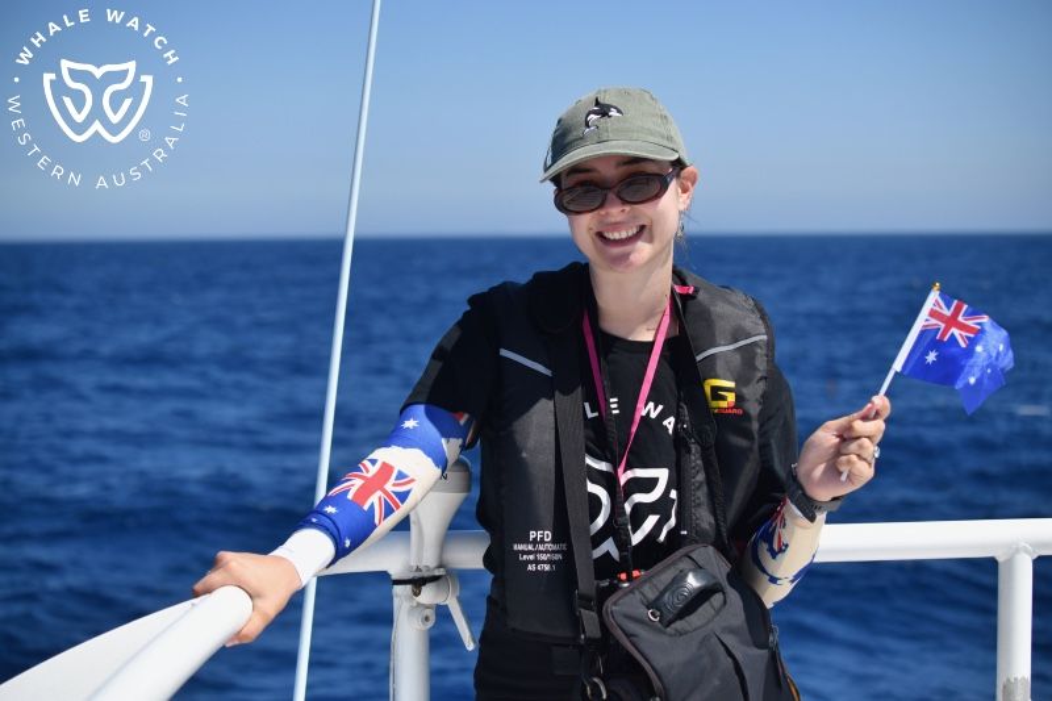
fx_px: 2279
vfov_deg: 17.5
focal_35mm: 78
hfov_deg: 26.0
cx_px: 526
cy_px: 350
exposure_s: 1/8000
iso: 900
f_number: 5
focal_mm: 78
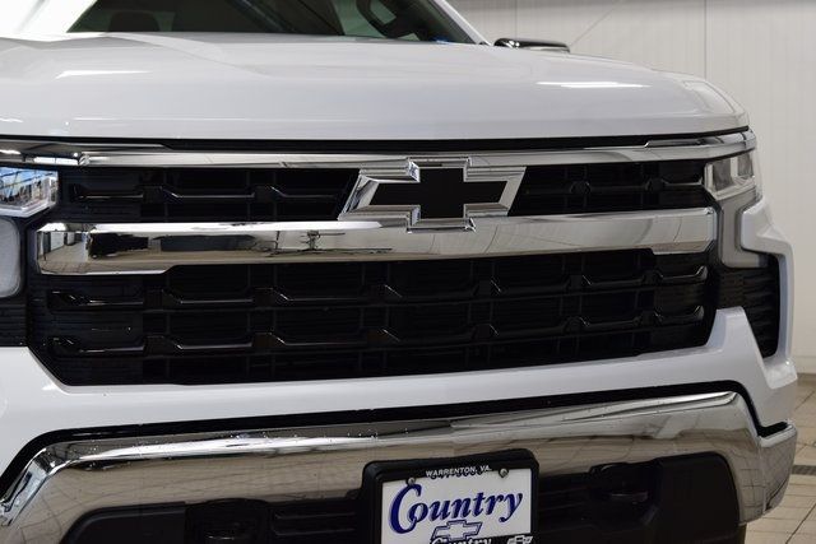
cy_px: 272
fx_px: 1700
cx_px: 408
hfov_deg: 27.0
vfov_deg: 18.2
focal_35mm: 75
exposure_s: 1/20
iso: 400
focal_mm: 50
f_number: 6.3
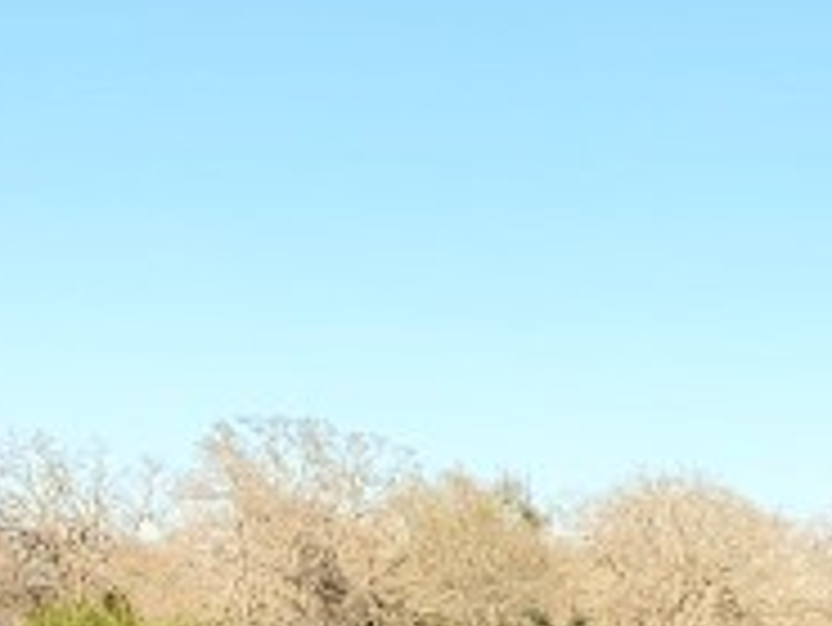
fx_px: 3463
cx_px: 796
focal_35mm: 144
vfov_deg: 9.8
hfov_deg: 13.5
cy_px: 1108
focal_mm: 4.25
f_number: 1.8
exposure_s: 1/1536
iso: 25
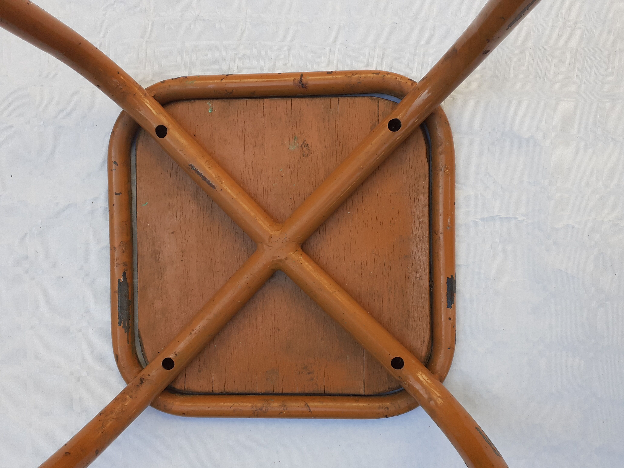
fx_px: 487
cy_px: 234
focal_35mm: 27
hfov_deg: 65.3
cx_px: 312
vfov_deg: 51.4
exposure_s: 1/166
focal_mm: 3.6
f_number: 1.9
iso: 40
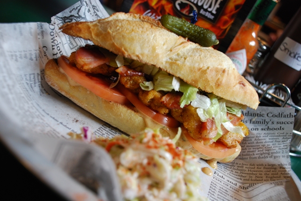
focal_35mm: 46
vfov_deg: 29.0
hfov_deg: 42.3
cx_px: 150
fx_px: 389
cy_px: 100
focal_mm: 31
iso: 400
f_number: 4.2
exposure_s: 1/20
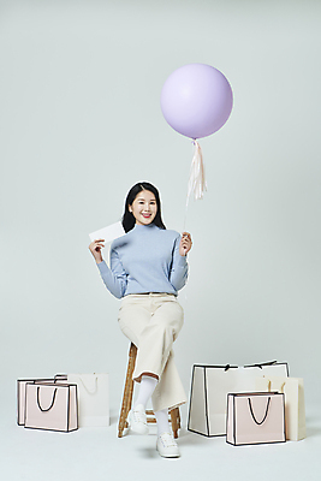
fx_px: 748
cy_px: 240
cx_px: 160
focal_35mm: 56
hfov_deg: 24.2
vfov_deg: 35.6
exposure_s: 1/125
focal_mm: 56
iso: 100
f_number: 11
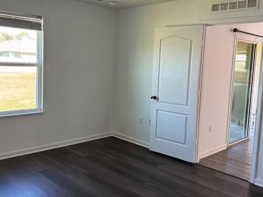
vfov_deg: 39.6
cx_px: 133
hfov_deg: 51.4
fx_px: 273
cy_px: 90
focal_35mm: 36
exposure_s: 1/120
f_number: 1.78
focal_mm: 6.76
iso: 200
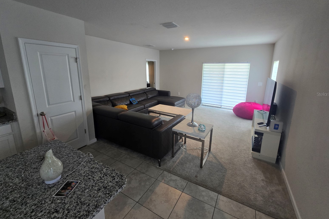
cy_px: 94
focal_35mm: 14
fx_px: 128
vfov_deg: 80.7
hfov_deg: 104.2
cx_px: 167
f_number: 2.2
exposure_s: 1/60
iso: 160
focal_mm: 2.2
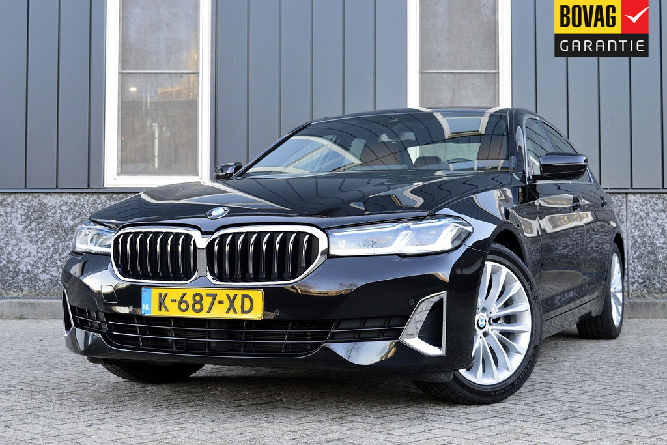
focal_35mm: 57
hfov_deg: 35.0
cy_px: 222
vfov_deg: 23.8
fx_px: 1056
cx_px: 334
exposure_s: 1/60
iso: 720
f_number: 8
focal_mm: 38
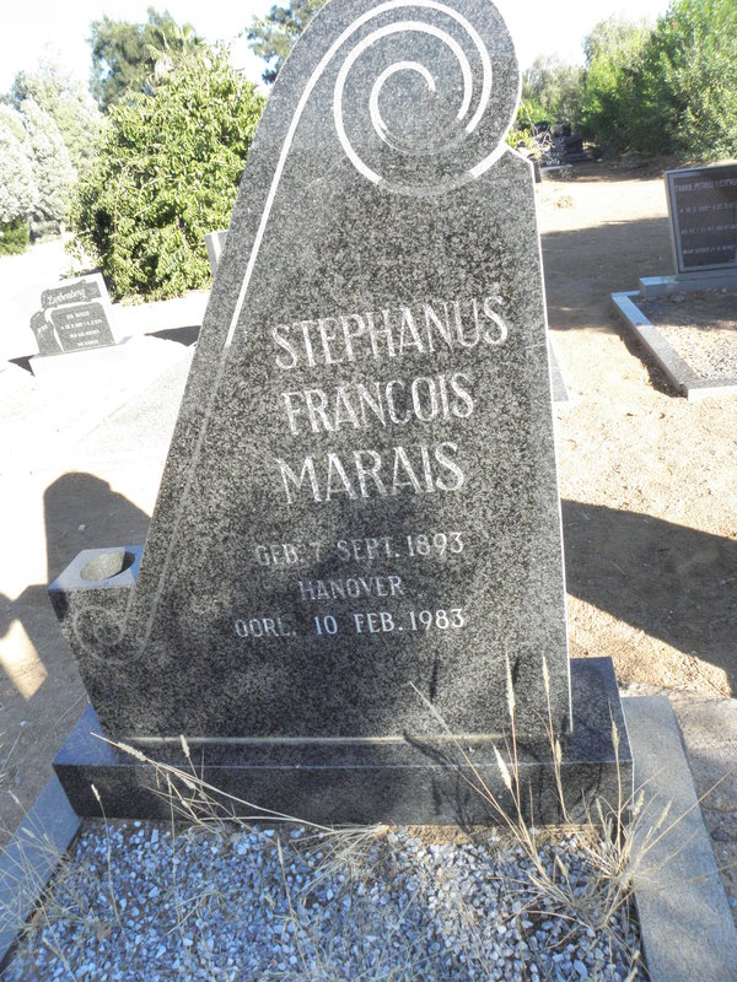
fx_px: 738
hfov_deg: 53.1
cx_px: 368
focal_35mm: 26
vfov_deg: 67.3
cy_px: 491
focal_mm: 4.6
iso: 200
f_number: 6.3
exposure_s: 1/200
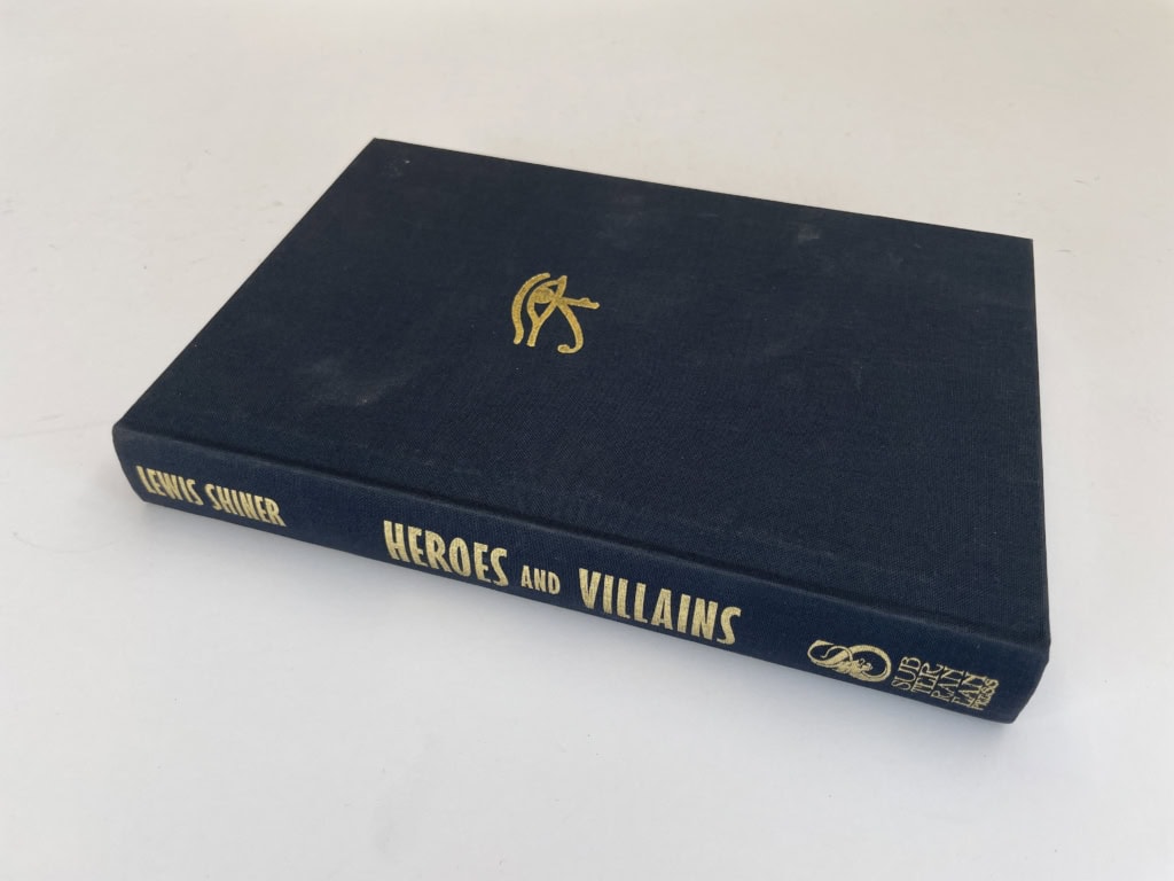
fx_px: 882
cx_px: 587
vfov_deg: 53.1
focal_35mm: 26
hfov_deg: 67.3
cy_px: 440
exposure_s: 1/369
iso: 32
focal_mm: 4.2
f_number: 1.6
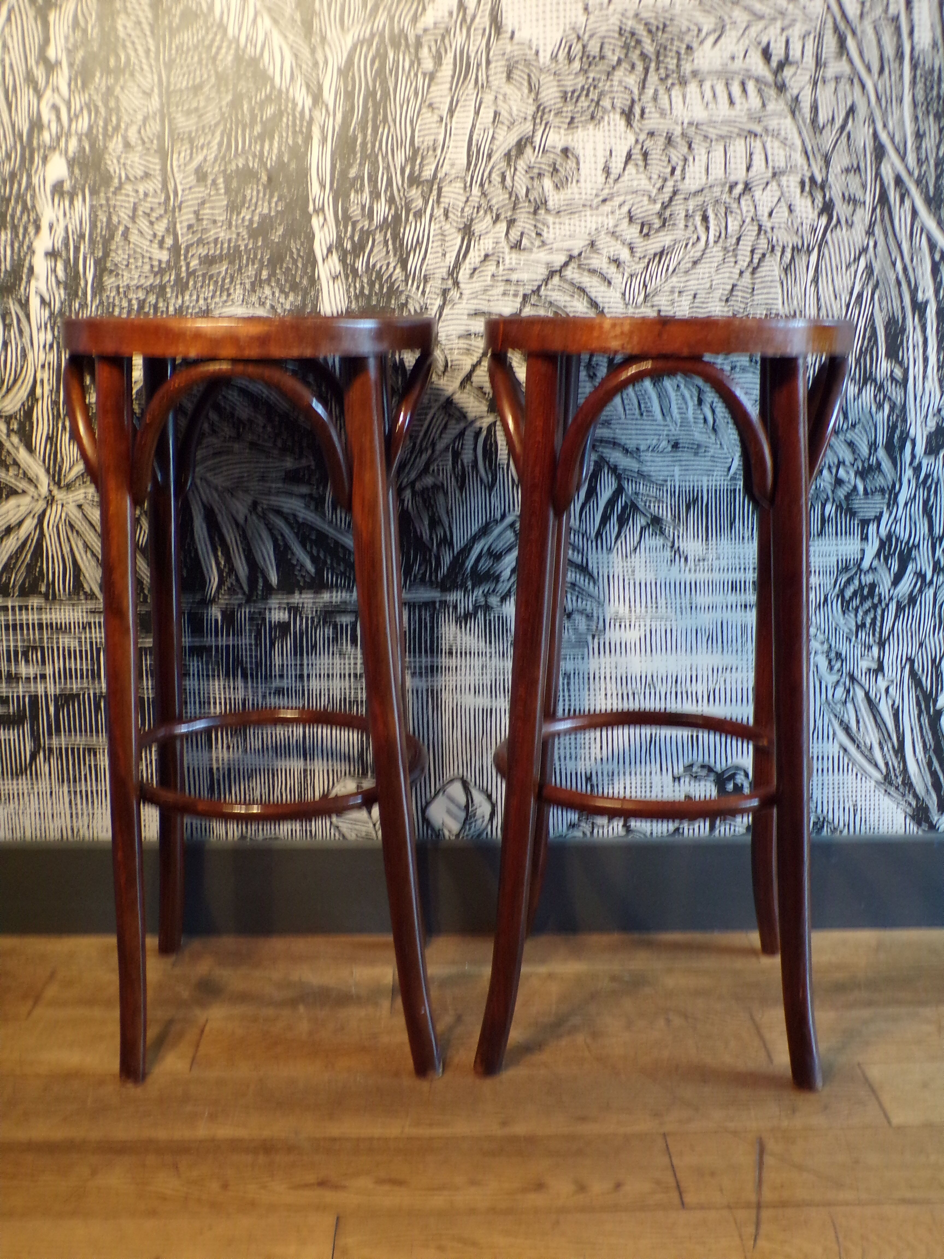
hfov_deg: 38.7
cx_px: 472
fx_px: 1345
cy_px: 630
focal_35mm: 37
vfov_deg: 50.1
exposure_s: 1/17
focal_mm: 6.6
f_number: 3.3
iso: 240
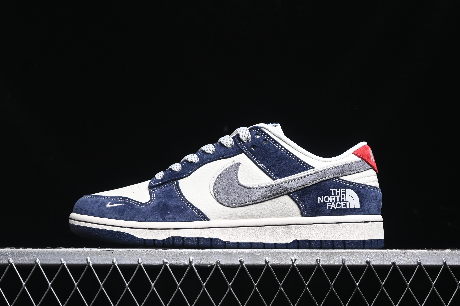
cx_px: 230
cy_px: 153
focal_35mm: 75
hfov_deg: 27.0
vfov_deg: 18.2
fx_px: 958
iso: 160
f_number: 6.3
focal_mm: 50
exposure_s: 1/60
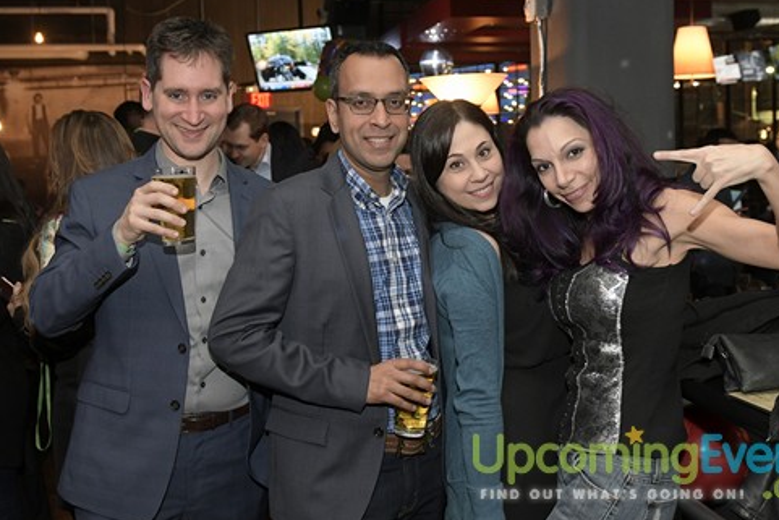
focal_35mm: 48
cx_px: 416
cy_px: 228
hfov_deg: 41.1
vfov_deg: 28.1
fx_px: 1039
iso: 2000
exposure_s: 1/60
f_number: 4
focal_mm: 28
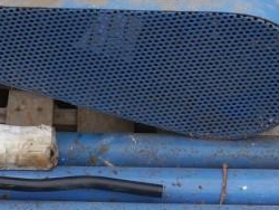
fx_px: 1057
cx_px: 104
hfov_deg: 15.0
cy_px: 7
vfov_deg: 11.2
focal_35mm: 131
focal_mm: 16
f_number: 5
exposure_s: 1/200
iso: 160
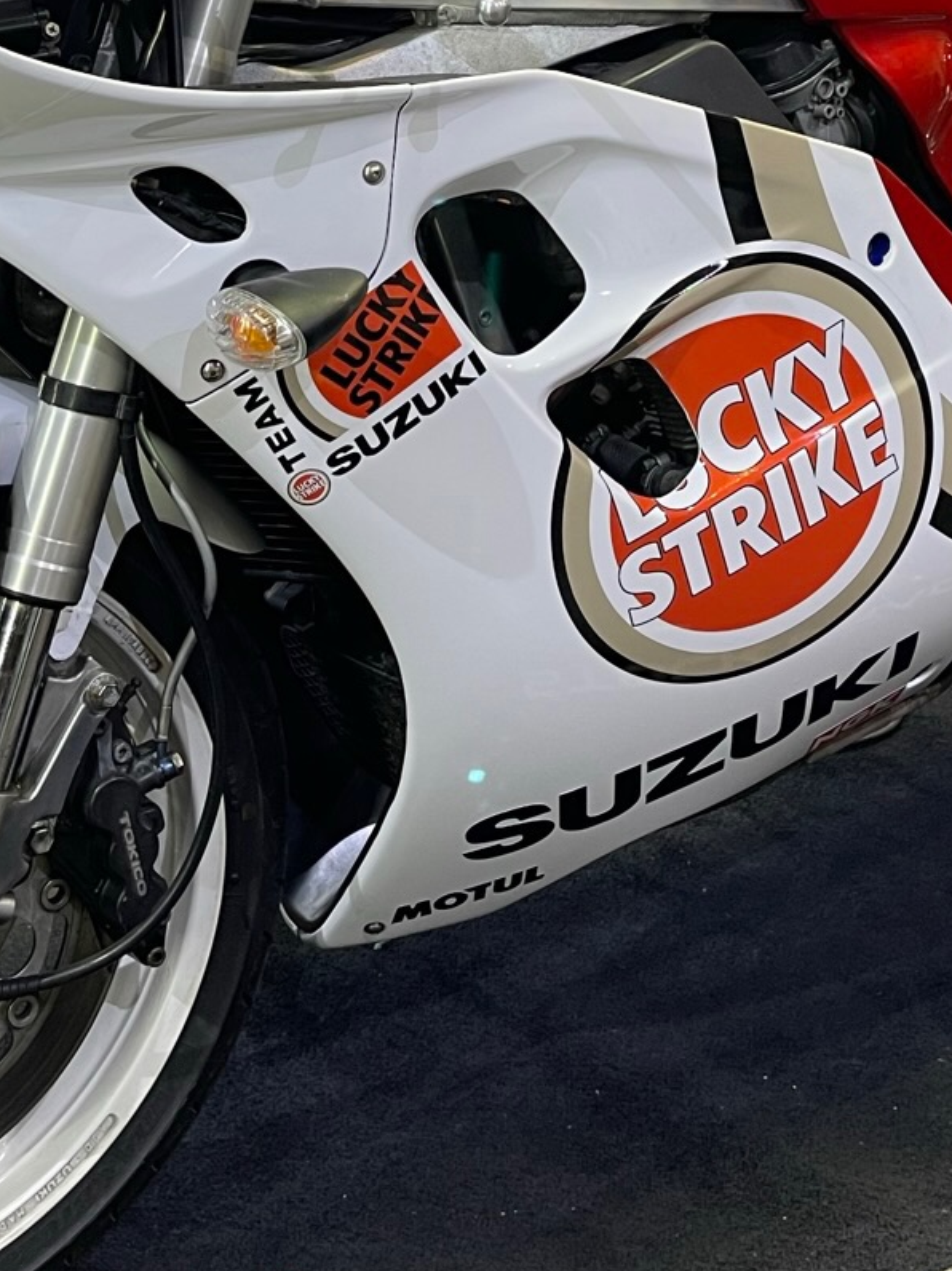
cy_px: -67
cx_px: 532
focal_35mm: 67
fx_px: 2457
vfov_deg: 27.0
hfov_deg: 21.9
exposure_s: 1/50
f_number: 1.6
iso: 80
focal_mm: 5.1
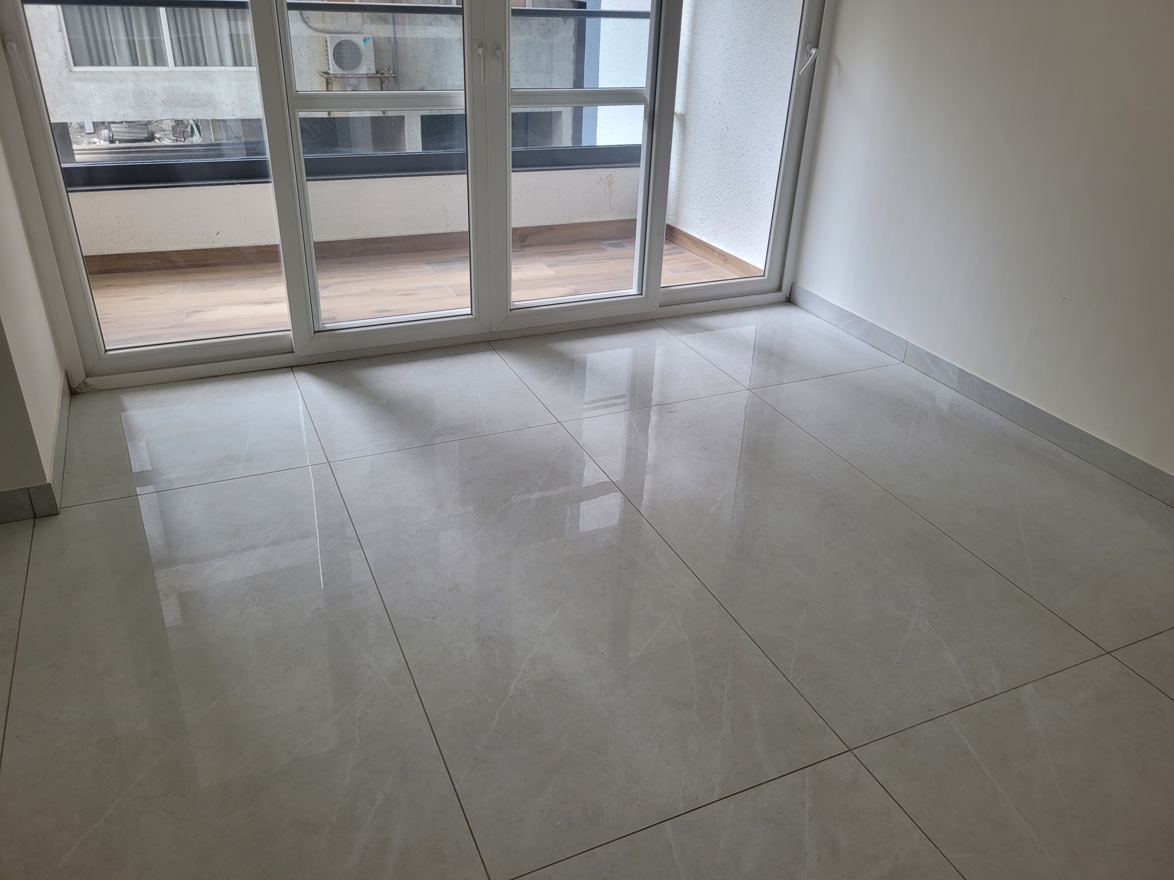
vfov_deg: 53.1
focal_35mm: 26
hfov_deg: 67.3
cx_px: 587
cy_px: 440
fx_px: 882
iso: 40
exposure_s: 1/100
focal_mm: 5.4
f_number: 1.8
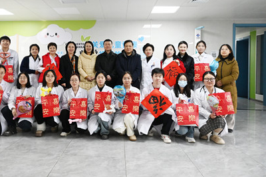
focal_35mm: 30
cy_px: 67
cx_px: 100
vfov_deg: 43.2
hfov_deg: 61.2
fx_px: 221
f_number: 6.3
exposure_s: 1/160
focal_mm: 24
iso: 6400
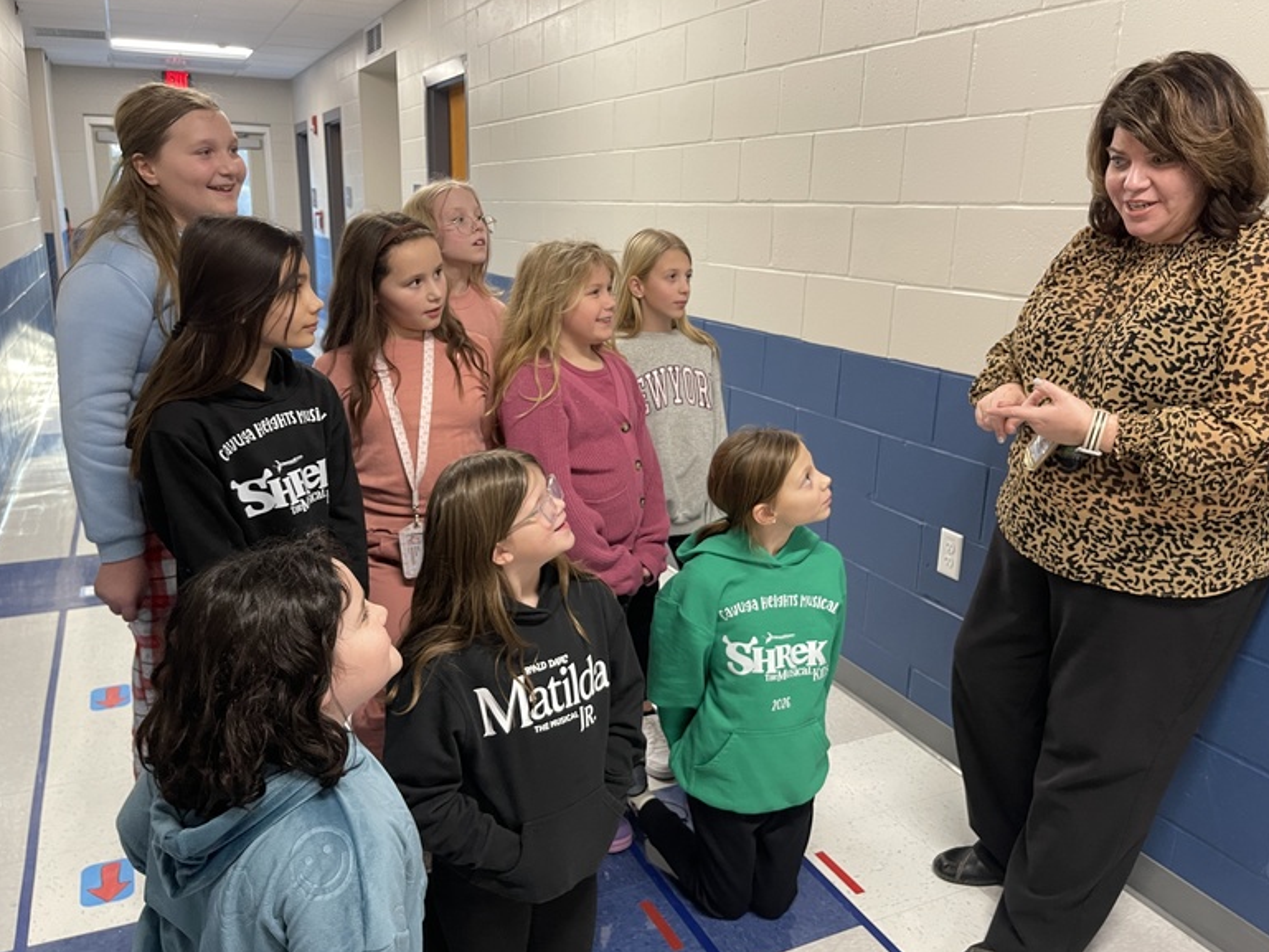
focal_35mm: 26
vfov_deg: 53.1
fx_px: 953
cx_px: 627
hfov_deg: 67.3
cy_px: 483
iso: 250
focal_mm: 5.1
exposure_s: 1/60
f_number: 1.6
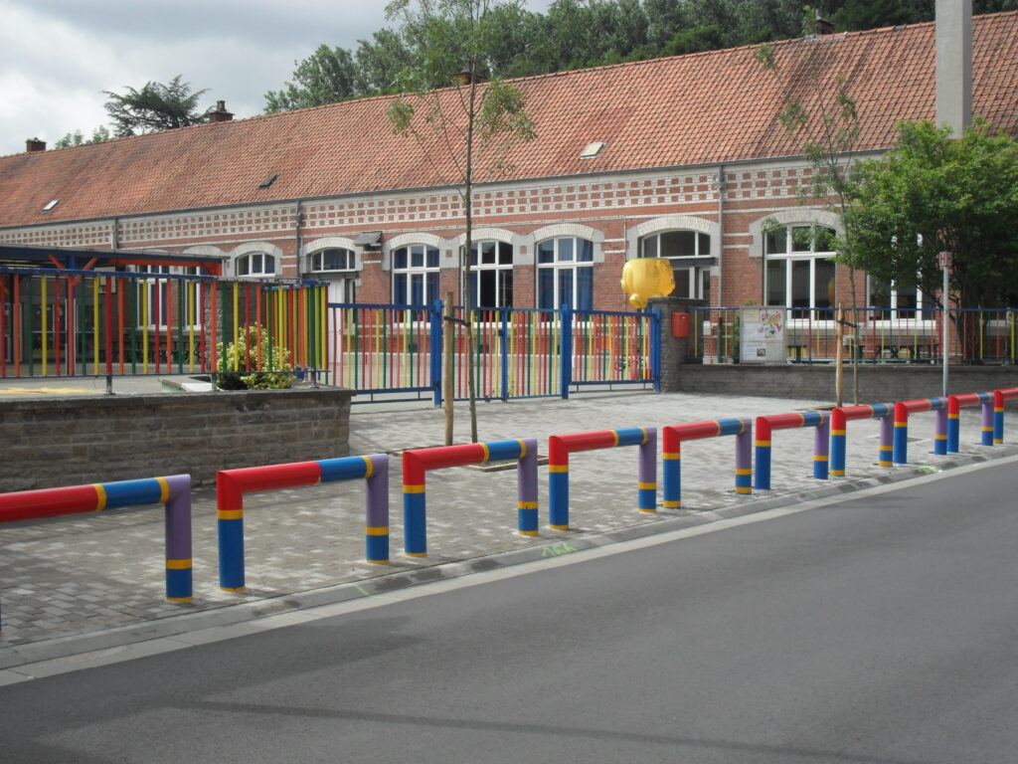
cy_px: 382
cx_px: 509
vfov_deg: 29.7
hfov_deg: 38.9
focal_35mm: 49
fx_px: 1441
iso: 100
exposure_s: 1/125
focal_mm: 8.7
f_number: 10
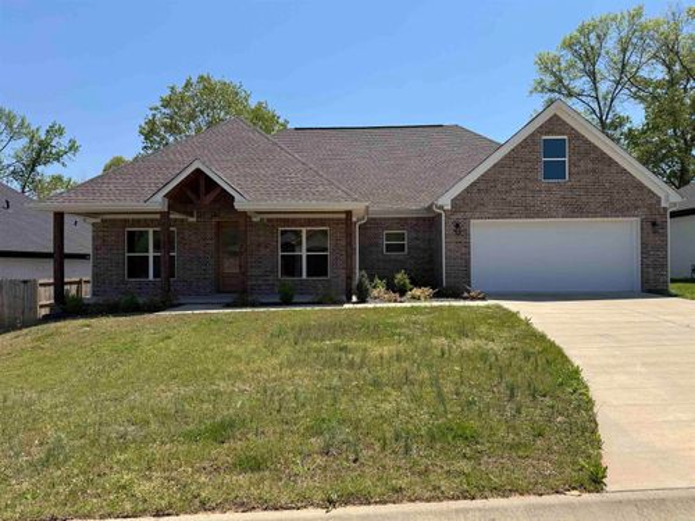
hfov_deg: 71.6
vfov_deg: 56.8
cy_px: 260
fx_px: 482
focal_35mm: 24
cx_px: 348
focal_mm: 6.76
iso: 80
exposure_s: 1/4608
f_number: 1.78
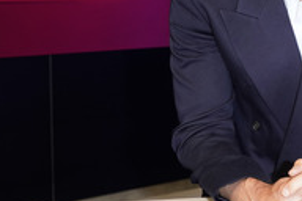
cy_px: 5
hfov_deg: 23.6
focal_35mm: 82
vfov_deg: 16.3
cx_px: 311
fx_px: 688
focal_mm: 35
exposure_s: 1/160
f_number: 5.6
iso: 2000
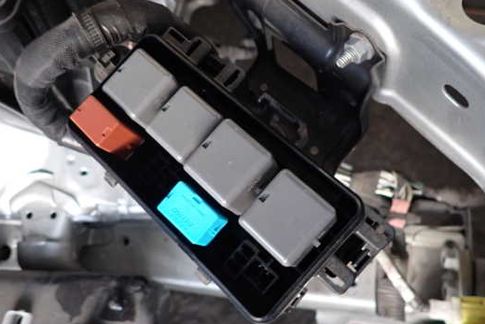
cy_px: 163
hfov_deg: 61.9
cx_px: 240
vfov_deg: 43.6
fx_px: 404
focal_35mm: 30
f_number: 2
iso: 200
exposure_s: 1/30
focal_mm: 4.5
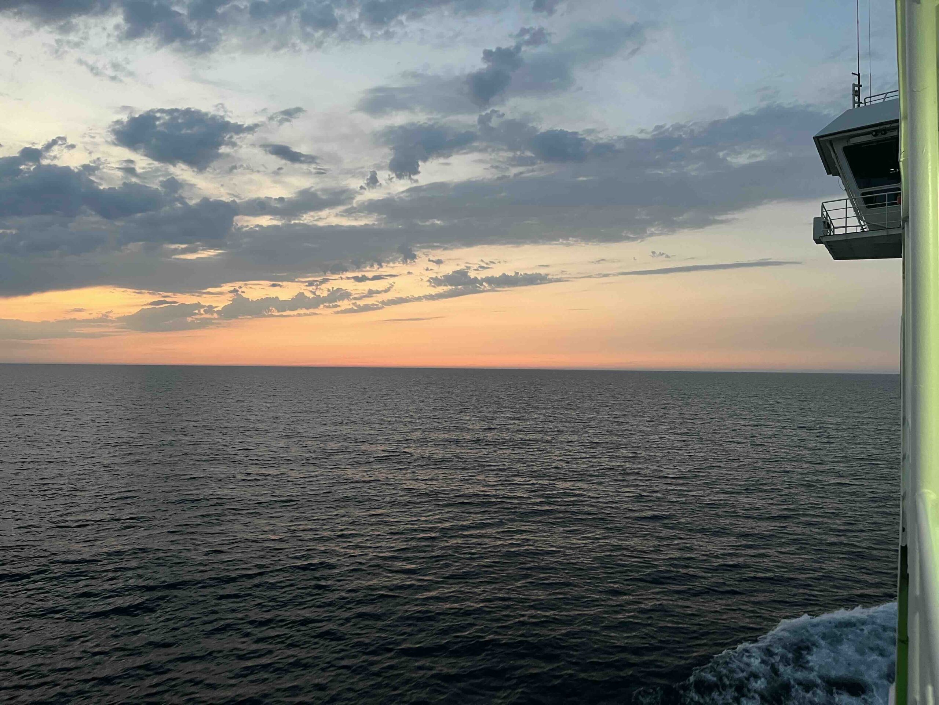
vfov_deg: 53.1
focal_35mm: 26
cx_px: 470
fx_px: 705
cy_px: 352
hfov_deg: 67.3
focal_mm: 5.1
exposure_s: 1/50
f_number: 1.6
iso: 250
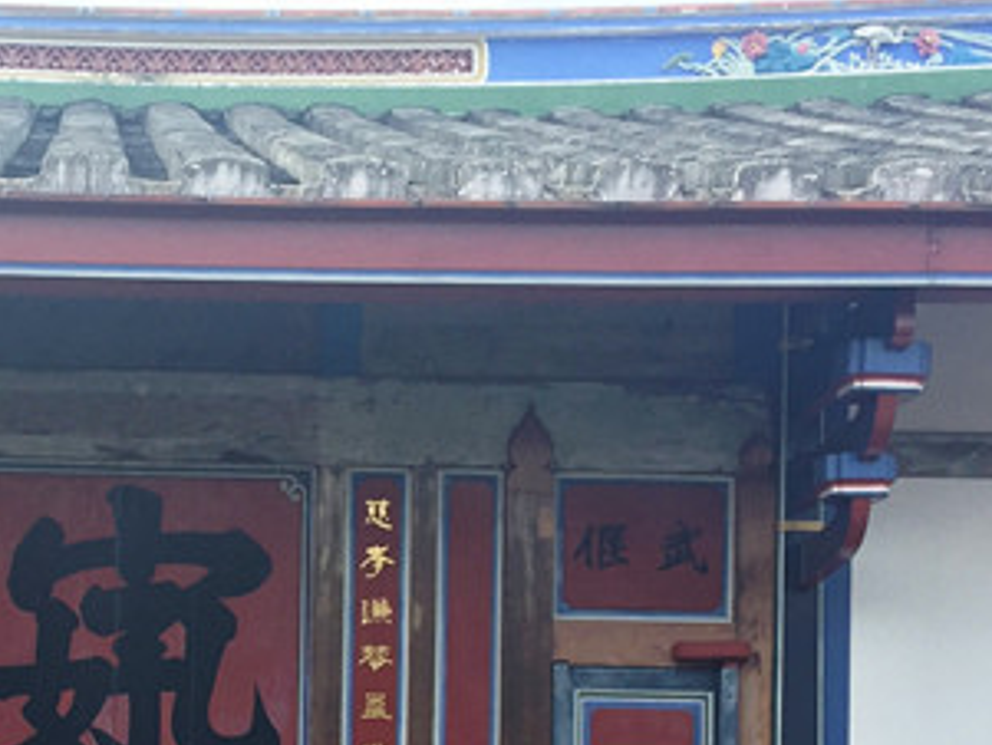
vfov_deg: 18.3
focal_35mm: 77
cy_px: 847
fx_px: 2207
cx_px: 76
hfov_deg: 24.5
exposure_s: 1/608
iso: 32
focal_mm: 4.15
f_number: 2.2
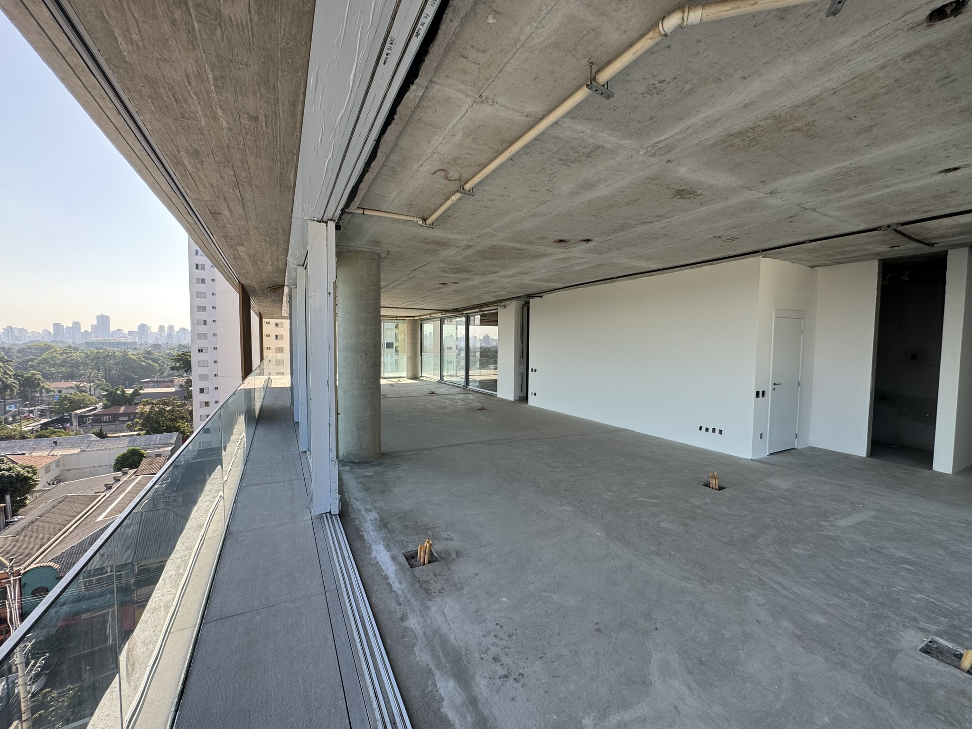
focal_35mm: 14
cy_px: 364
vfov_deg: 85.7
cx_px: 486
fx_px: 393
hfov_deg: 102.1
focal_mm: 2.22
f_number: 2.2
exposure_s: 1/352
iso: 40
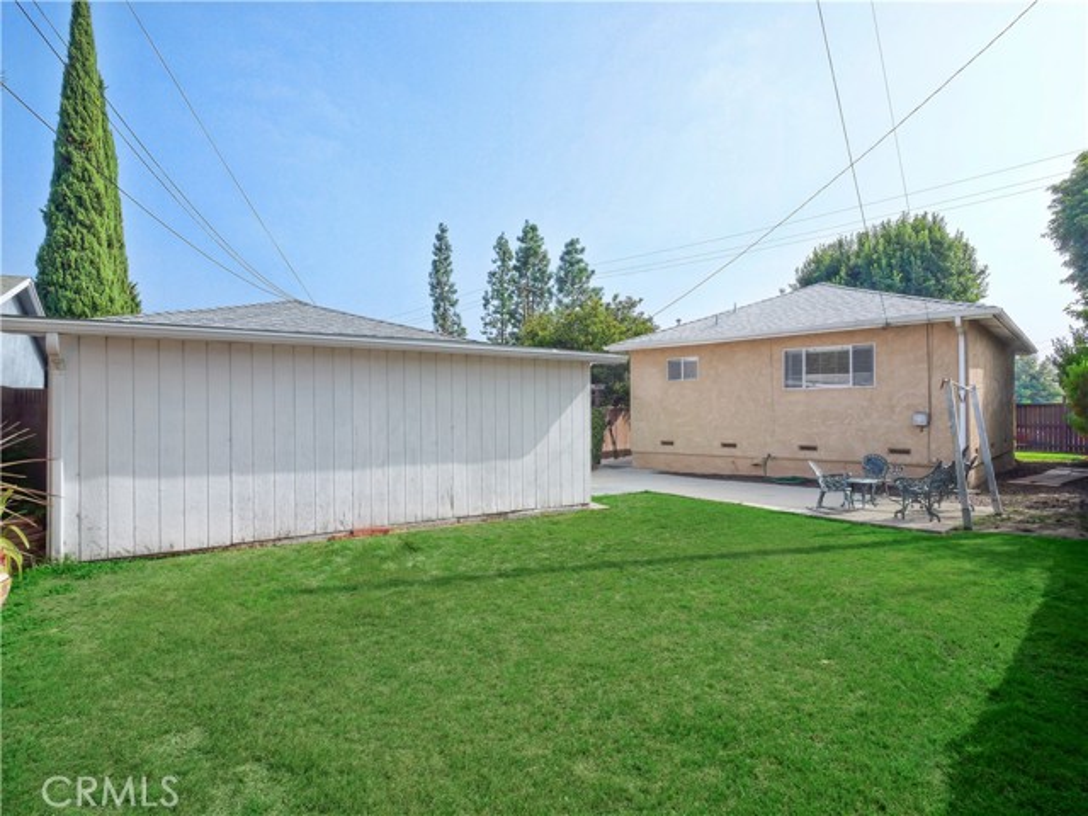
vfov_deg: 71.6
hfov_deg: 87.8
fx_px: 566
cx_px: 544
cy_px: 408
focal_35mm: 18
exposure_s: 1/250
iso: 250
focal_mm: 9
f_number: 11
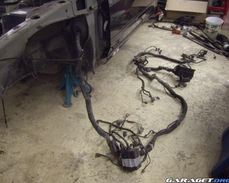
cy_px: 92
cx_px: 109
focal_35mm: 40
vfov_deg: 37.4
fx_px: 271
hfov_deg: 45.8
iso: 400
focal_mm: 7.9
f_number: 2.8
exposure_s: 1/50
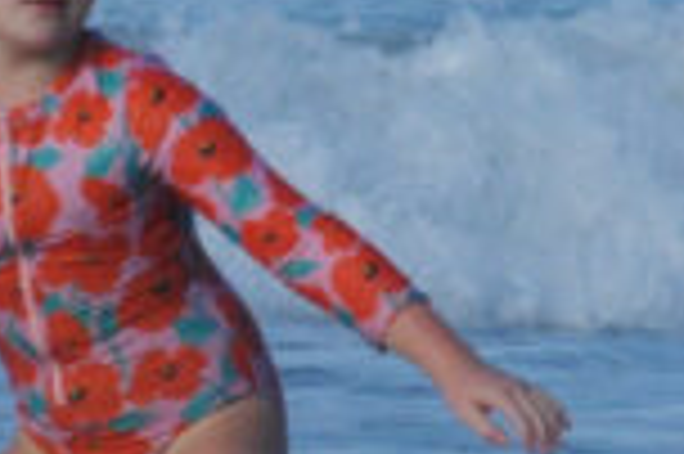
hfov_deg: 1.0
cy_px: 310
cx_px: -108
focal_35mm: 2025
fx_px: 38433
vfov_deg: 0.7
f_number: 18
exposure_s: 1/500
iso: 800
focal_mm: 200
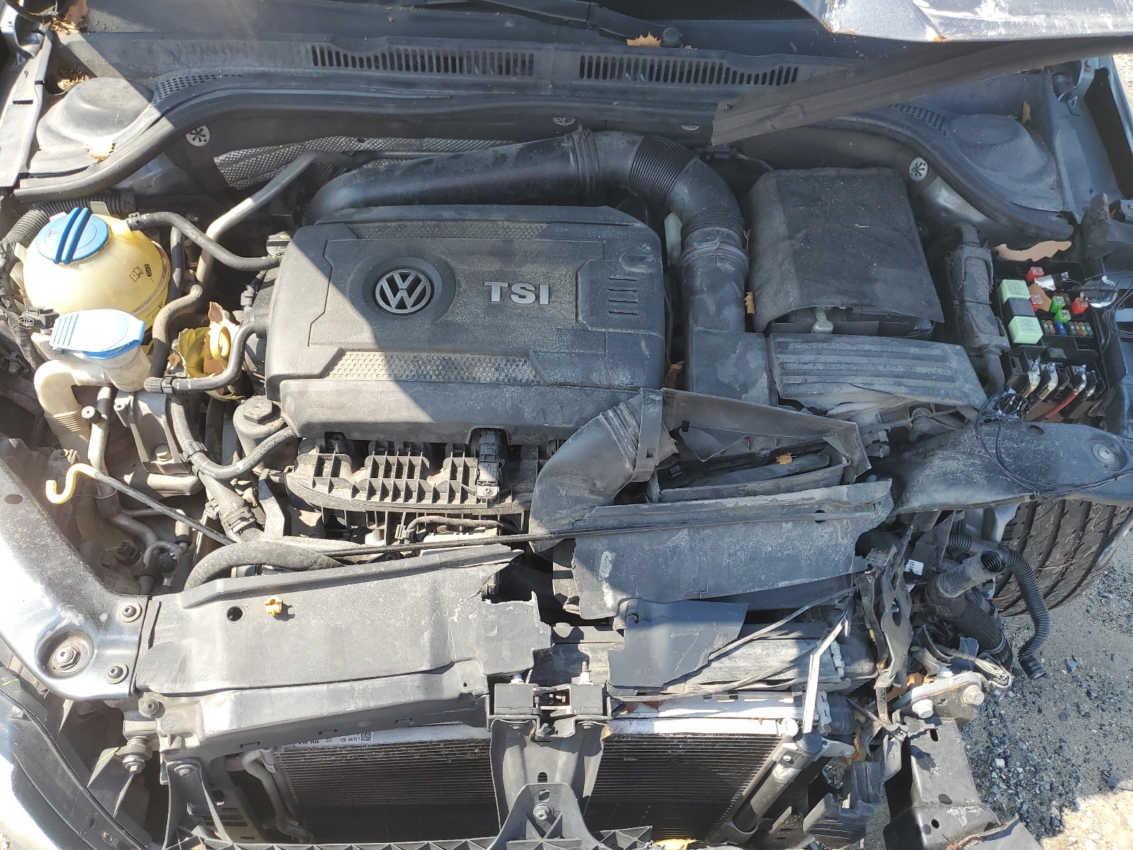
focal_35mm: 26
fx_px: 851
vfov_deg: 53.1
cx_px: 566
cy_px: 425
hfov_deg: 67.3
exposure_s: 1/667
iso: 50
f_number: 1.5
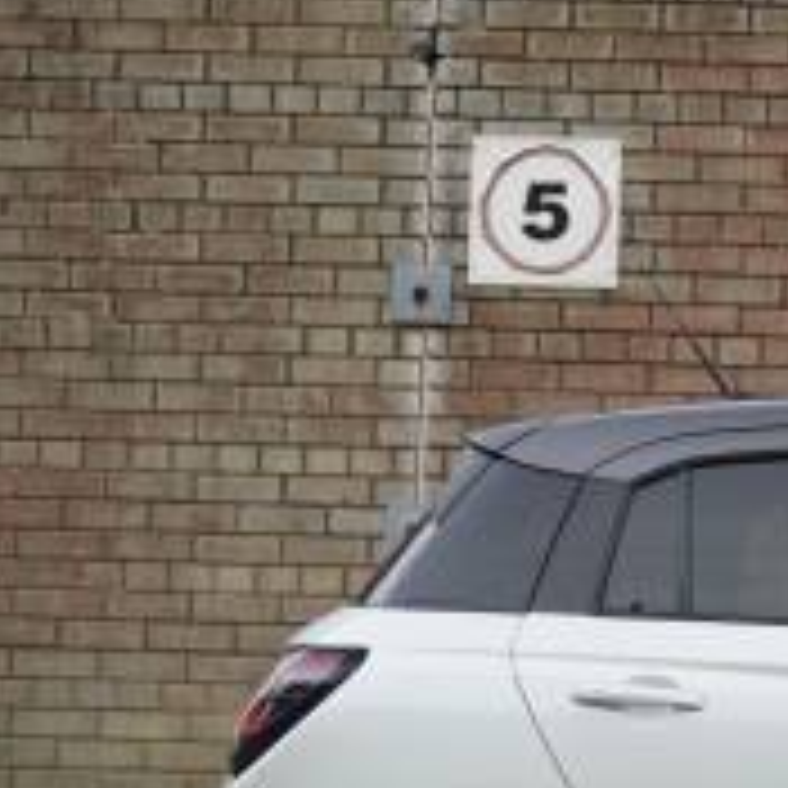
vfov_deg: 11.0
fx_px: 4069
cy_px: 707
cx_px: 1315
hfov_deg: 10.5
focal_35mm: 158
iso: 500
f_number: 5
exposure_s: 1/160
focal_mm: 34
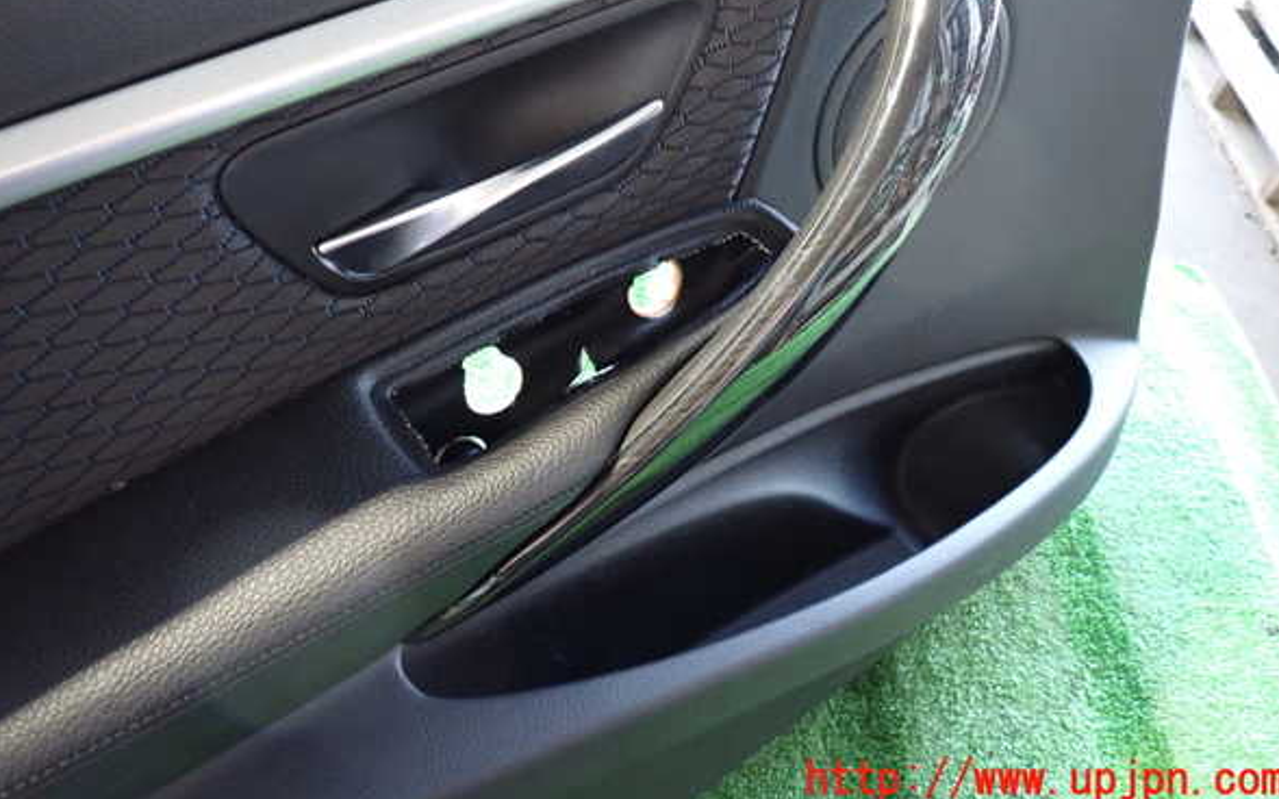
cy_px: 319
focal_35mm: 27
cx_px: 645
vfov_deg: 45.8
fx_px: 941
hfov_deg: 68.4
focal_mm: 4.5
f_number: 2
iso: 800
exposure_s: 1/30
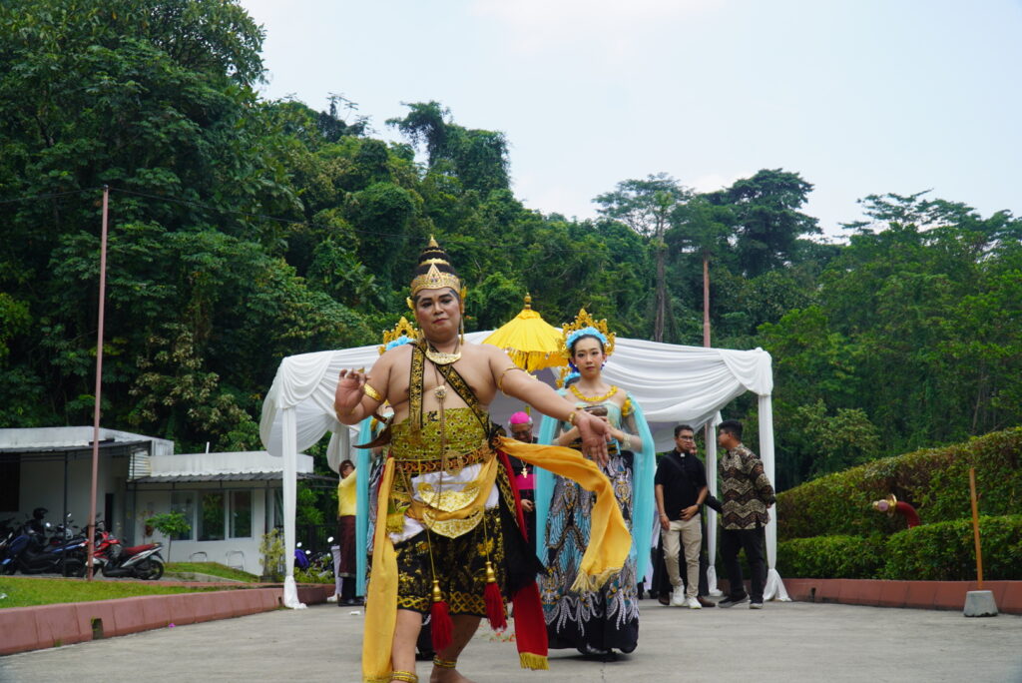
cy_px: 342
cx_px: 511
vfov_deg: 40.0
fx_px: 937
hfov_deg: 57.2
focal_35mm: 33
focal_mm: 22
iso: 100
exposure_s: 1/200
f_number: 7.1
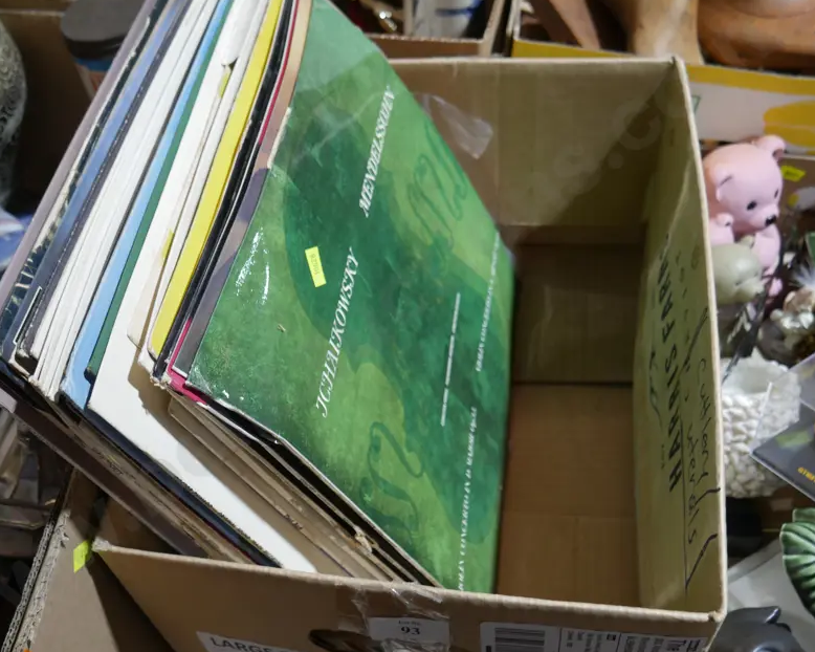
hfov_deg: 50.2
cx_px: 368
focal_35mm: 36
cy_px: 325
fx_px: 868
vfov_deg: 41.1
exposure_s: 1/60
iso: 320
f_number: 3.5
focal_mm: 14
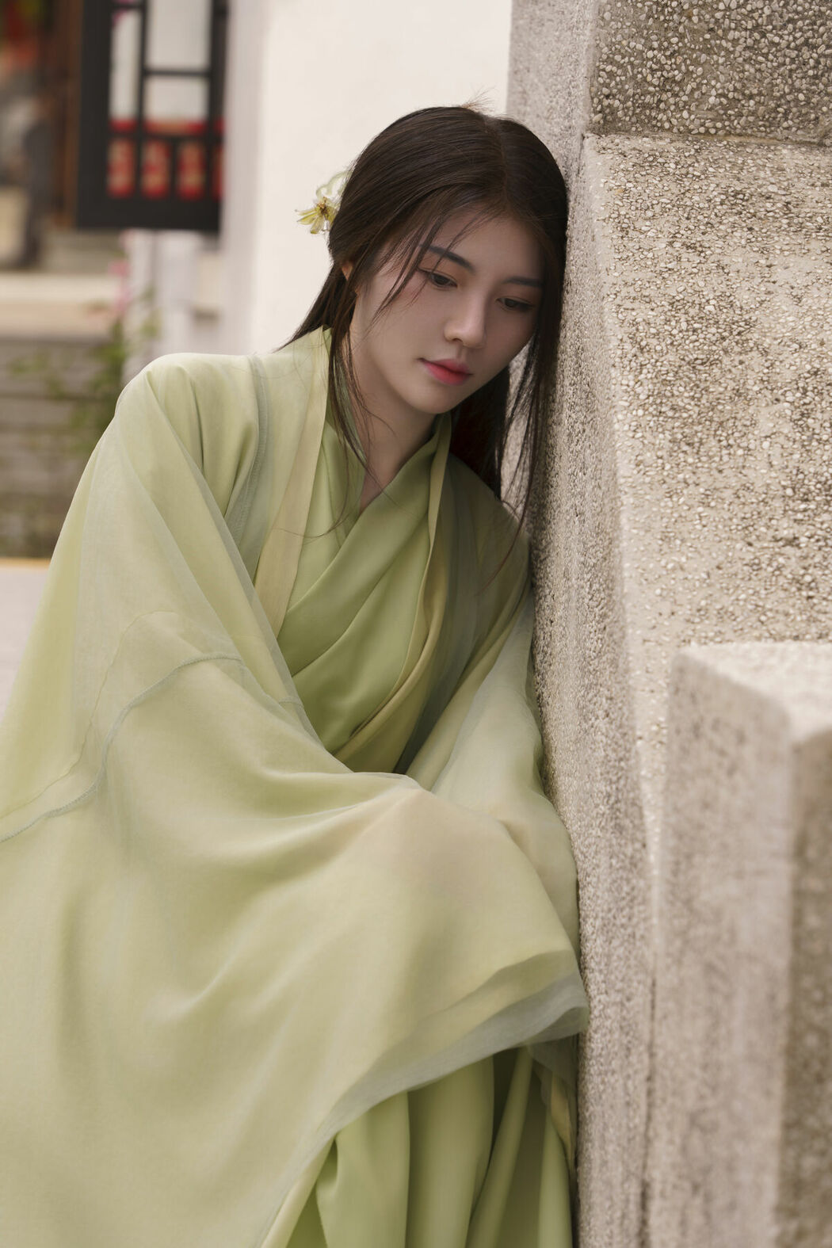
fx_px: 4680
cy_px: 624
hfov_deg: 10.2
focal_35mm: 135
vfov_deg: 15.2
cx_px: 416
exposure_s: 1/80
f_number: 5.6
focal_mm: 135
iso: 100
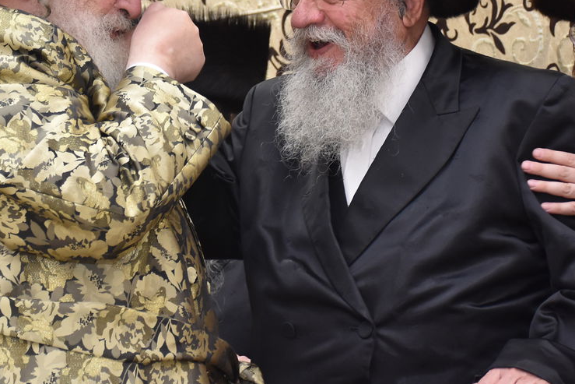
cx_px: 216
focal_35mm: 128
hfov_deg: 16.0
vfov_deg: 10.7
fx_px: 2044
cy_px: 29
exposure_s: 1/80
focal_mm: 45
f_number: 5.6
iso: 1000
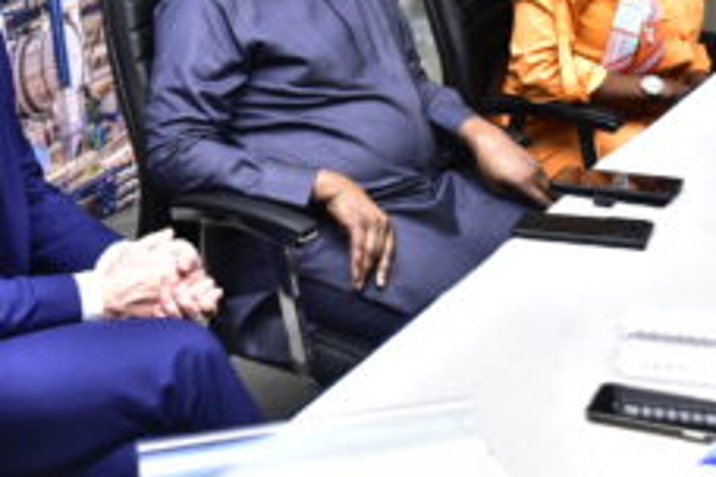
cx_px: 132
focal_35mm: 70
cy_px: 66
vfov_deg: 19.2
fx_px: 1392
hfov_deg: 28.2
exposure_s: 1/125
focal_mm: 38
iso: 3200
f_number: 5.6
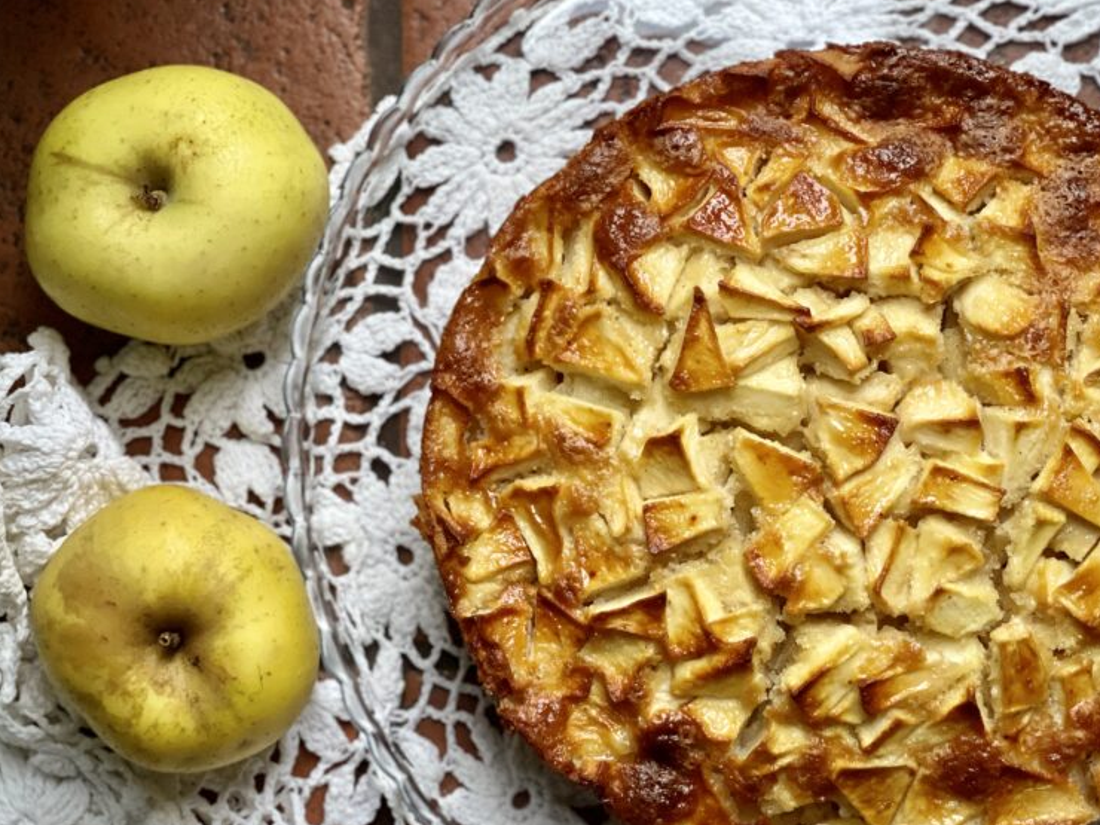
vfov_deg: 17.8
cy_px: 488
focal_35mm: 83
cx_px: 657
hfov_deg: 23.5
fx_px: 2638
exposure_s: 1/81
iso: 250
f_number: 2.2
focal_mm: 7.5
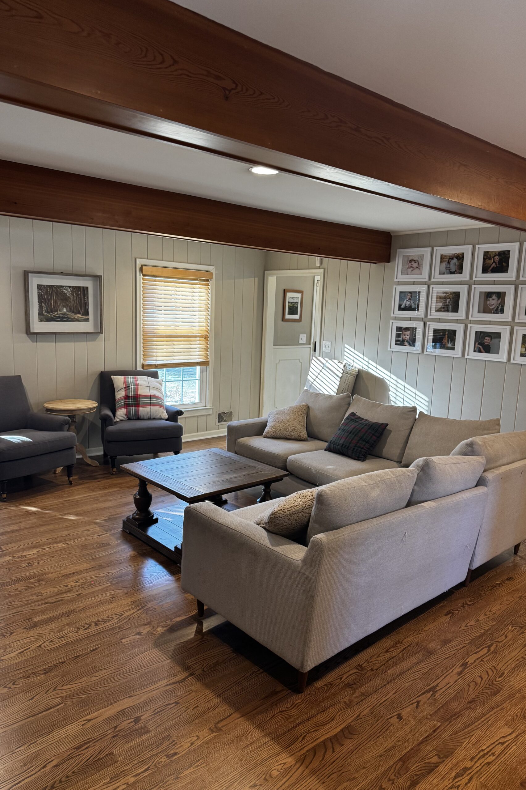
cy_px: 395
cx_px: 262
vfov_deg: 71.5
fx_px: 548
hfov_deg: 51.3
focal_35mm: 25
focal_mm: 6.8
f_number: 1.8
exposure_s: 1/60
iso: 200
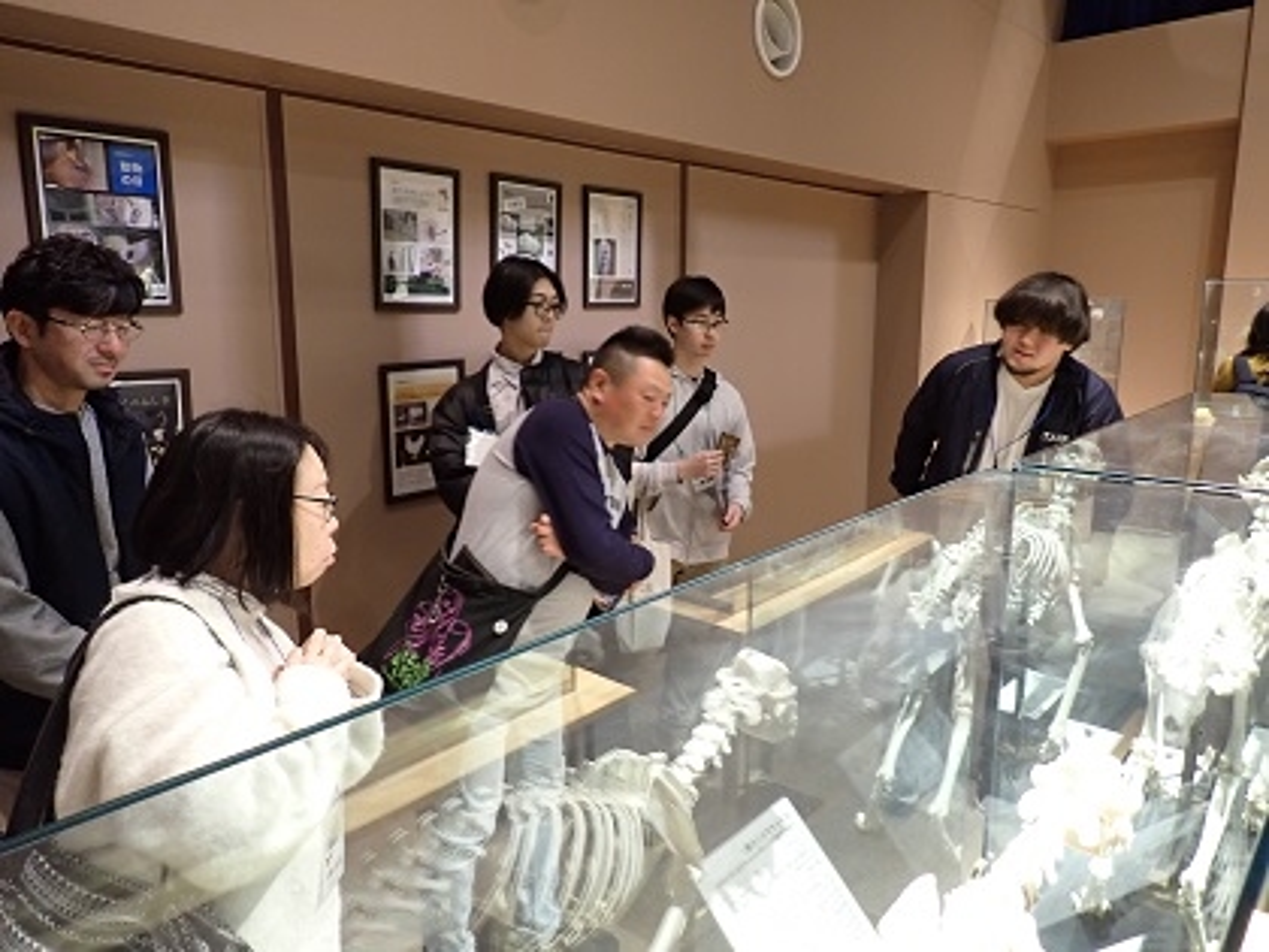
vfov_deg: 54.9
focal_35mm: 25
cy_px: 476
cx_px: 634
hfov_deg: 69.4
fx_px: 916
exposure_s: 1/30
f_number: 2
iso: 400
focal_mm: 4.5
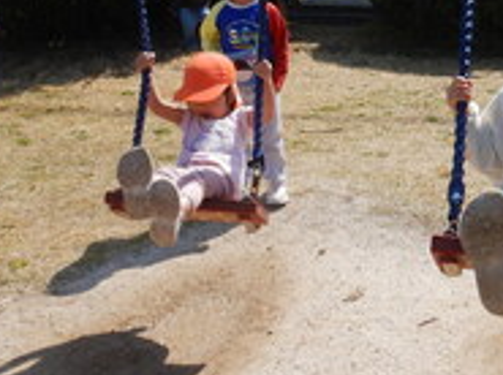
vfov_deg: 22.3
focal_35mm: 65
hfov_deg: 28.6
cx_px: 465
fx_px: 943
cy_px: 83
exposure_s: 1/1000
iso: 125
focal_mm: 4.3
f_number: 4.1
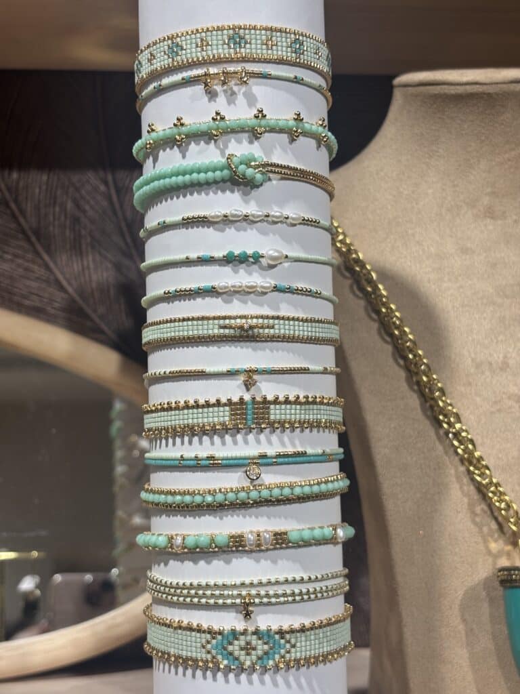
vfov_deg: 36.8
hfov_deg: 28.0
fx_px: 1042
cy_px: 347
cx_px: 260
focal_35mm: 52
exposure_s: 1/175
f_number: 1.6
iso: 32
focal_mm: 5.96
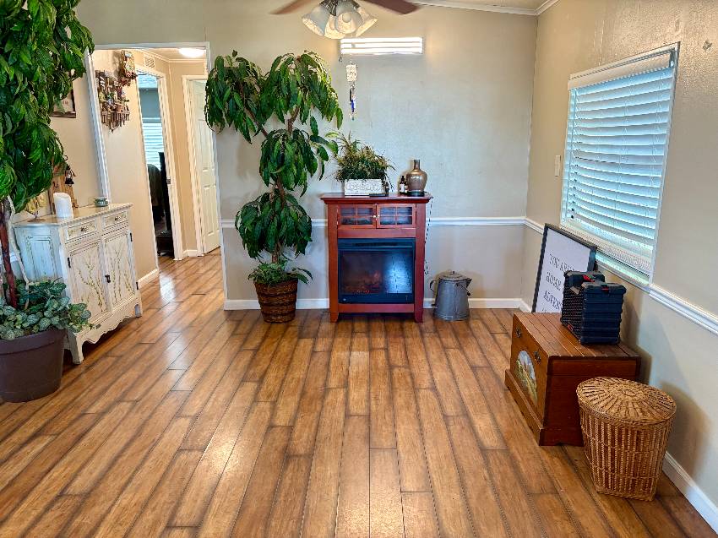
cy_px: 269
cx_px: 359
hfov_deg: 67.3
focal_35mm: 26
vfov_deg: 53.0
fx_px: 539
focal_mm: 5.96
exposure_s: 1/60
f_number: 1.6
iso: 160
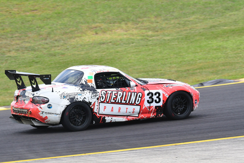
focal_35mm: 525
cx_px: 122
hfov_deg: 3.9
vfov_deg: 2.6
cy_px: 82
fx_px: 3559
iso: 800
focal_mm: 350
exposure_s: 1/640
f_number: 11
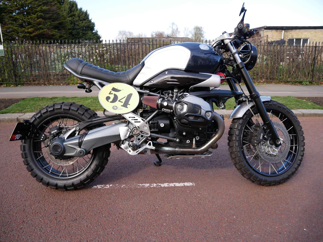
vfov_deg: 56.9
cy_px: 121
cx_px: 162
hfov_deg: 71.6
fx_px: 224
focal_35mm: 24
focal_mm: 12
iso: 200
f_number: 3.5
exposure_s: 1/400
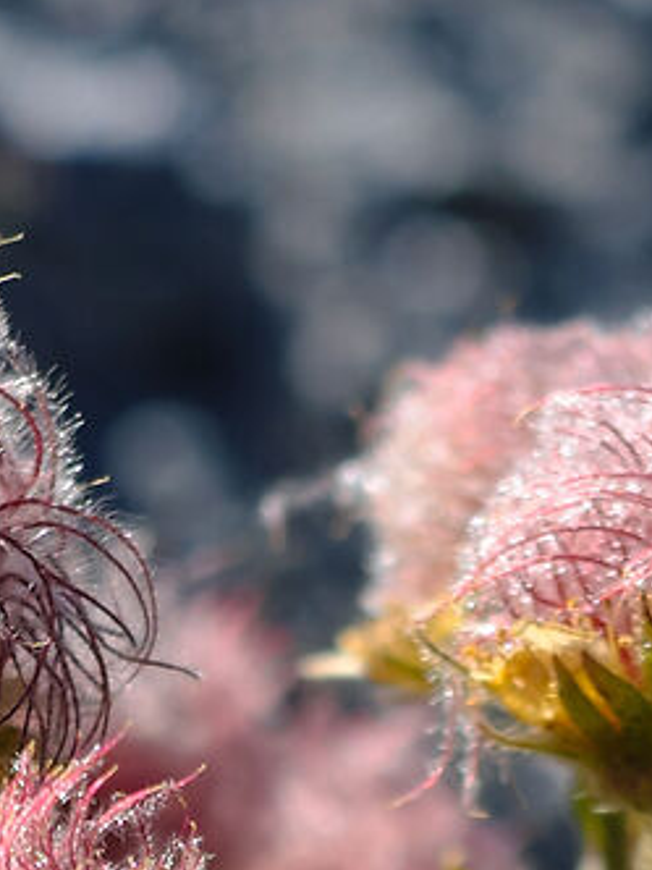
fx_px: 7157
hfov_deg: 5.2
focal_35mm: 285
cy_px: 1355
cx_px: 621
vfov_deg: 6.8
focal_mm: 27
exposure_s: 1/750
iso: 200
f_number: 4.5
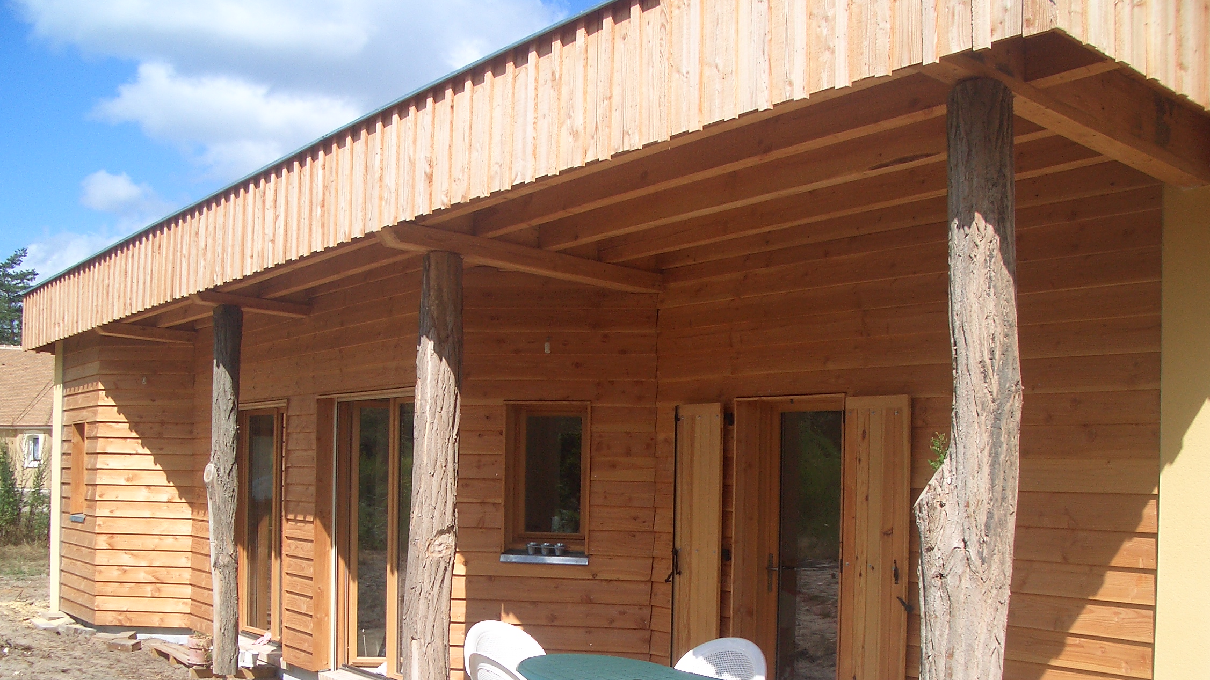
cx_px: 602
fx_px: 1251
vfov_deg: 30.2
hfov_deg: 51.6
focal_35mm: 39
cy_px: 442
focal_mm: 5.8
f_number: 4.3
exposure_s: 1/400
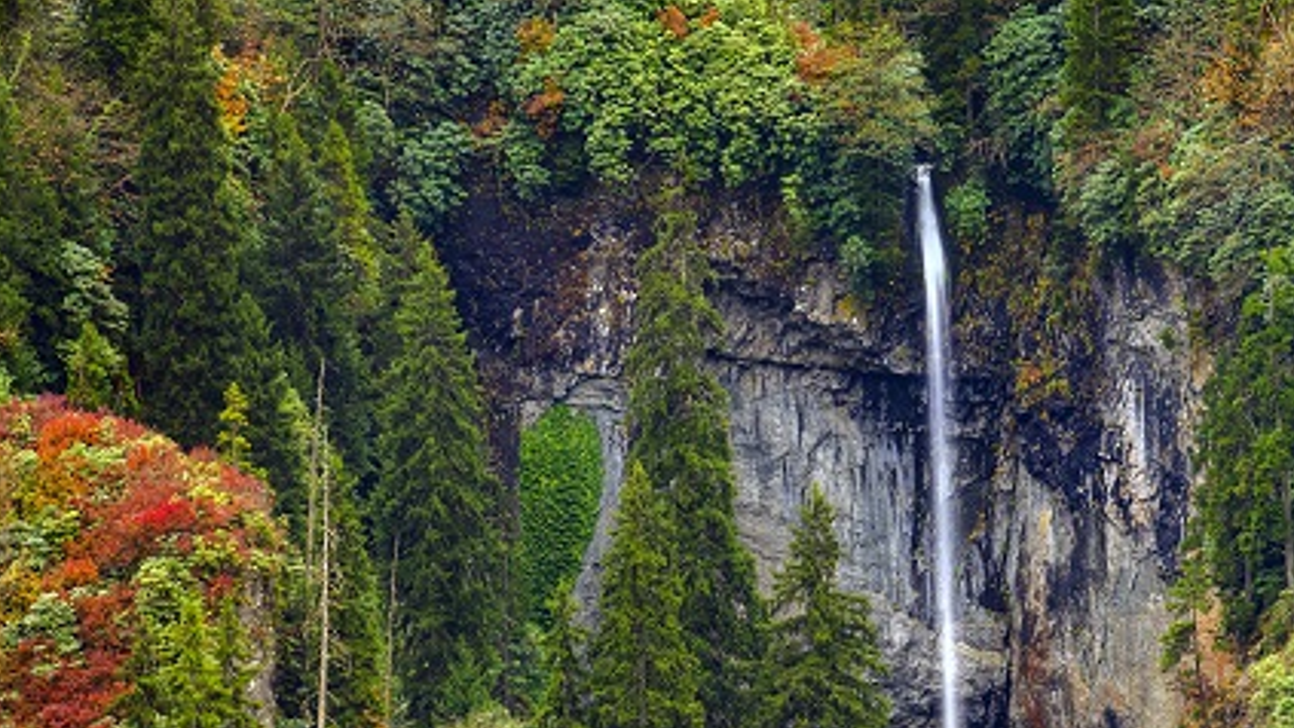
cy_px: 596
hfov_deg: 7.3
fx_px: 10191
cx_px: 826
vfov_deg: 4.1
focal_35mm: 297
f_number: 14
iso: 40
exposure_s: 3
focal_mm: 200
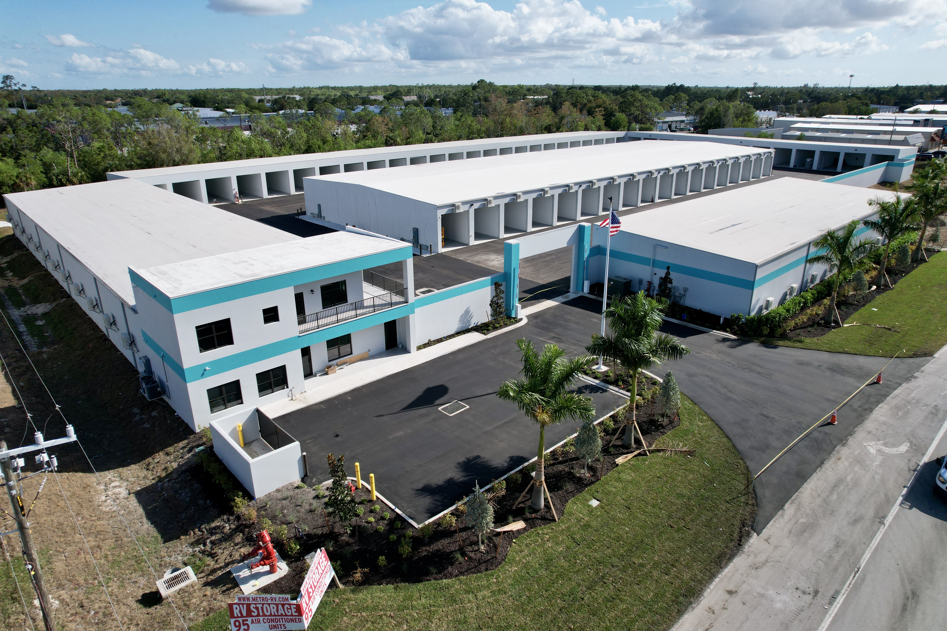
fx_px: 579
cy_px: 316
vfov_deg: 57.2
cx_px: 474
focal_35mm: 22
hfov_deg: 78.6
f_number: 2.8
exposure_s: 1/2500
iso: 120
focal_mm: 8.38
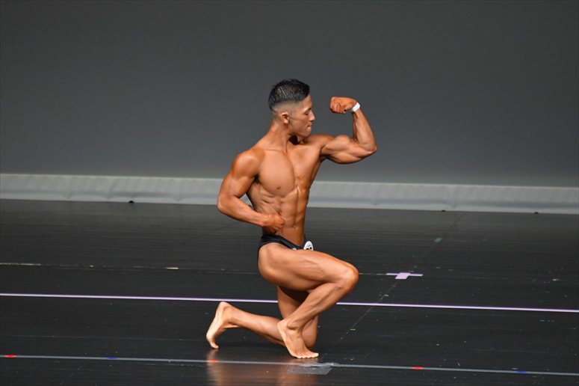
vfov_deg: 3.1
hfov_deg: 4.6
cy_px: 193
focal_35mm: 450
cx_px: 290
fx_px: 7234
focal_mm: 300
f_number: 5.6
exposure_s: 1/400
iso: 4000
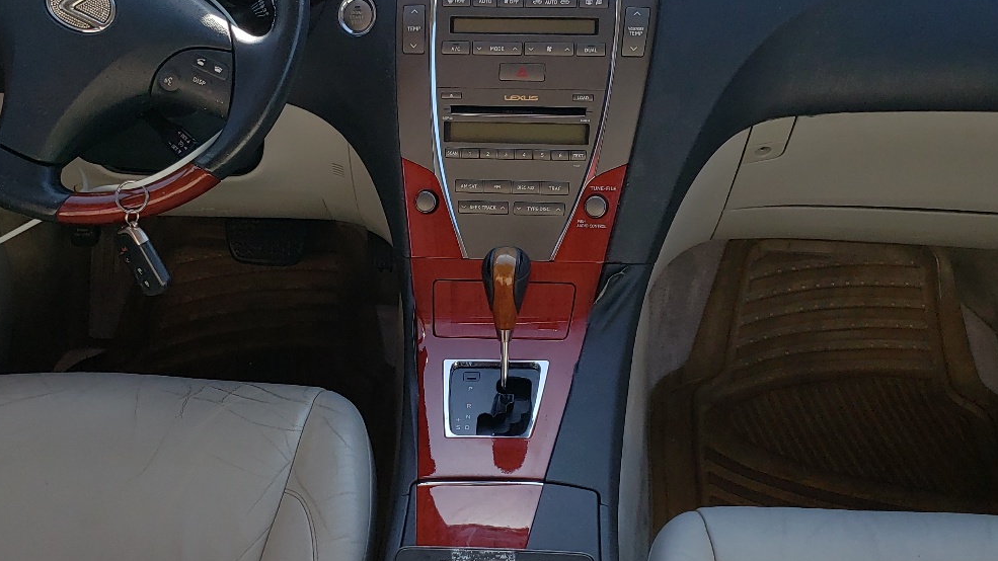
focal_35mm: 46
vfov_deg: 25.9
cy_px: 353
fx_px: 1217
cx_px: 490
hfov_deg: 44.6
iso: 50
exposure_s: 1/588
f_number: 1.5
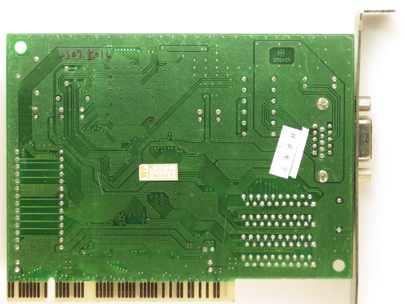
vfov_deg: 6.8
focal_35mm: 218
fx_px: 2551
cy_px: 152
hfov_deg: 9.1
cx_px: 202
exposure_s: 1/80
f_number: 5.5
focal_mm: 39.1
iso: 100
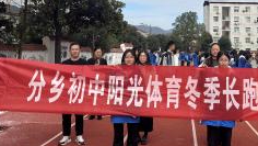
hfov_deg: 42.1
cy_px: 22
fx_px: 329
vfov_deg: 24.4
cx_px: 178
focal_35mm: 48
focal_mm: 5.96
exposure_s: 1/2639
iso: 50
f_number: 1.6
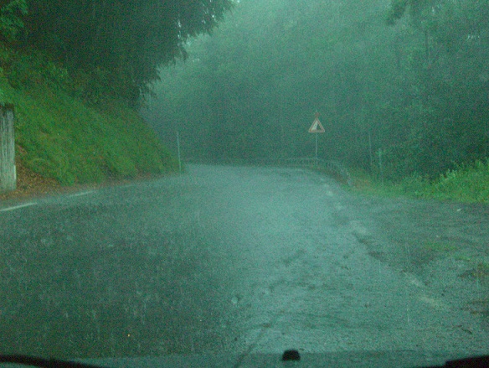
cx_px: 244
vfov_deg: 18.9
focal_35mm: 78
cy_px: 184
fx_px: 1103
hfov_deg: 25.0
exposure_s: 1/30
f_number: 4.3
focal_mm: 16.3
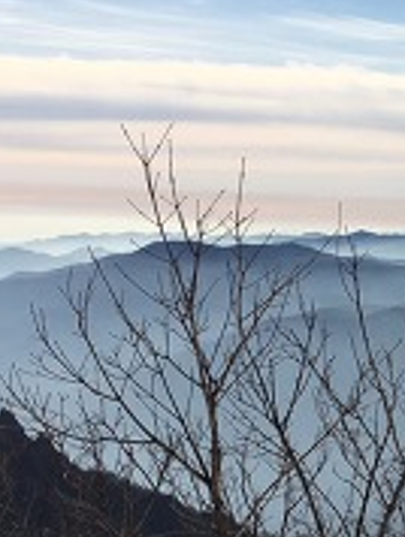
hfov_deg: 13.5
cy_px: 356
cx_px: 580
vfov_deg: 18.8
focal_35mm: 104
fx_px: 1618
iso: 25
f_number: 2.2
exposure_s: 1/4049
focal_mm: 4.15
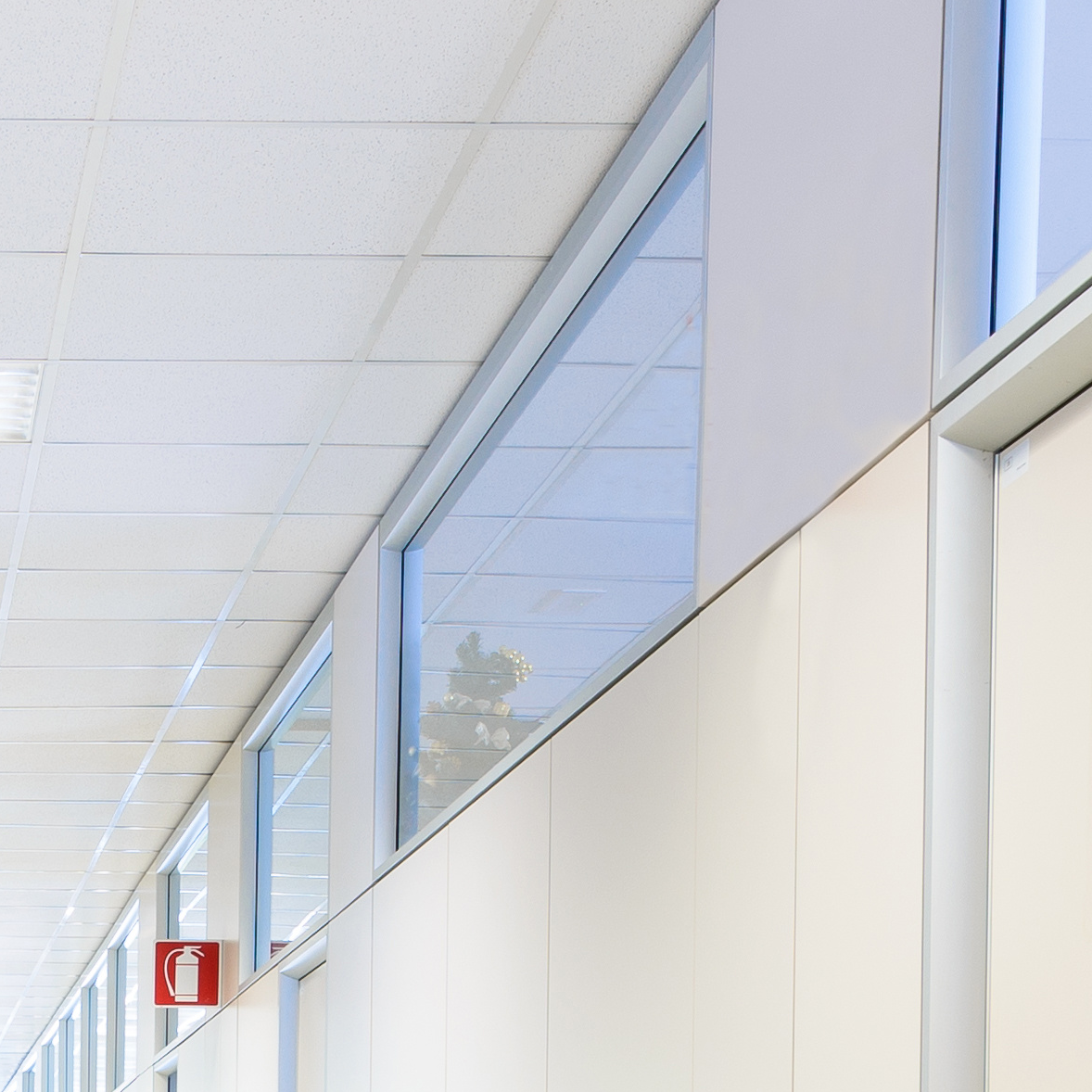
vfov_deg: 19.3
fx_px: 3034
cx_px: -176
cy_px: 1289
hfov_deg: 19.4
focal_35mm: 85
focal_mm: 16
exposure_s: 1/1.67
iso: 50
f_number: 8
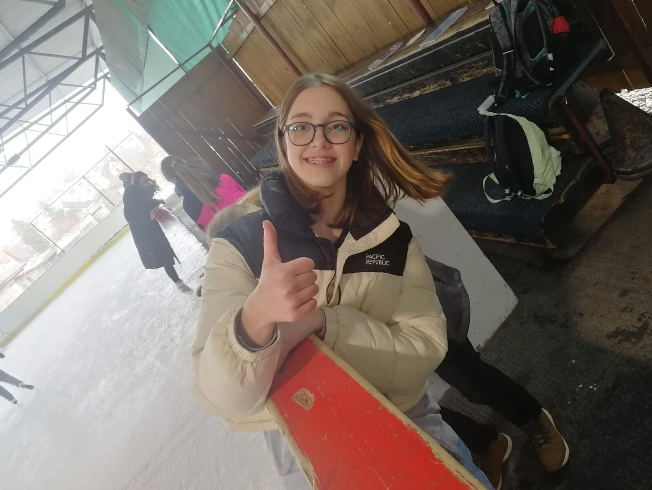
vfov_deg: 51.4
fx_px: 509
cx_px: 326
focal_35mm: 27
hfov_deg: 65.3
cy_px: 245
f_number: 2.2
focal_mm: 3.95
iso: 250
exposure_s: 1/33.3
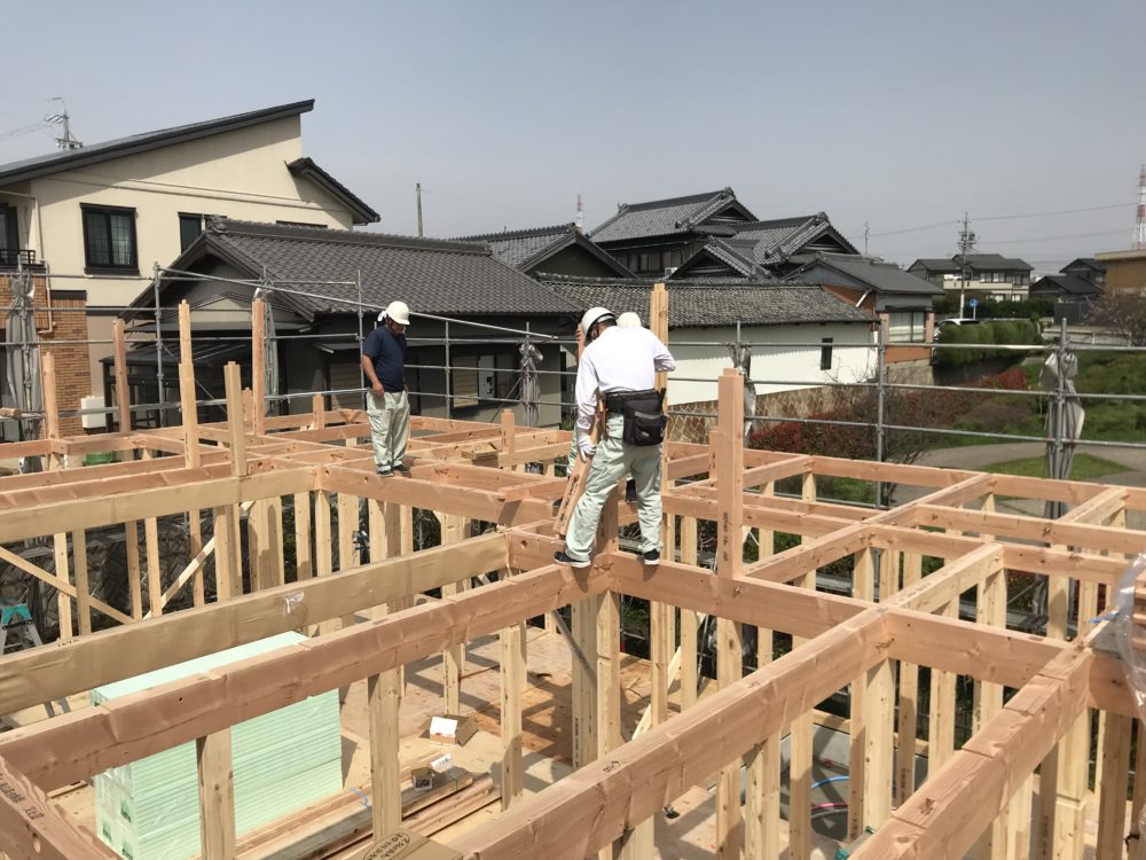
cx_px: 573
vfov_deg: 49.7
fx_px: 927
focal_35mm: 28
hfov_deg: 63.4
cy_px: 430
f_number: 1.8
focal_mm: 3.99
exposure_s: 1/3831
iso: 20
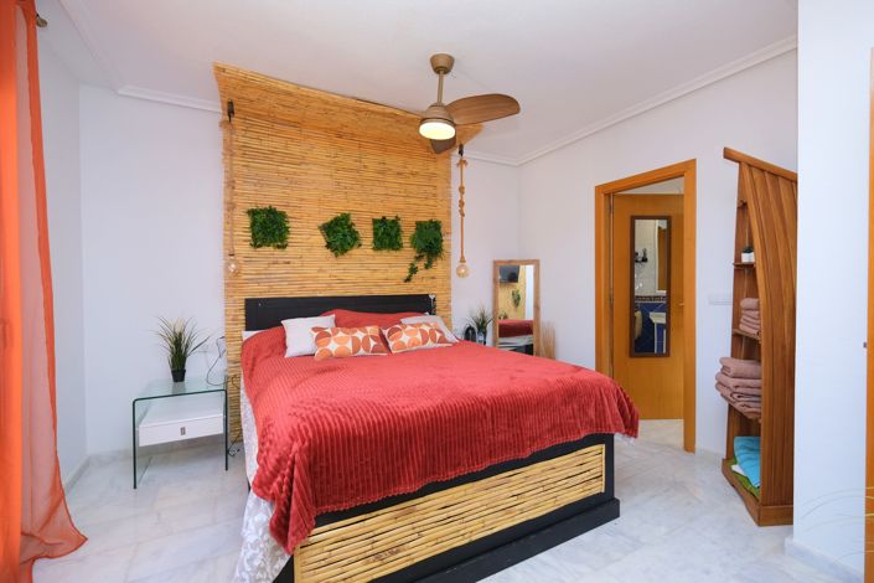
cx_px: 437
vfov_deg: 77.3
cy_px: 292
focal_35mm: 15
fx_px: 364
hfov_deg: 100.4
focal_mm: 10
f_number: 4
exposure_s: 1/125
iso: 400
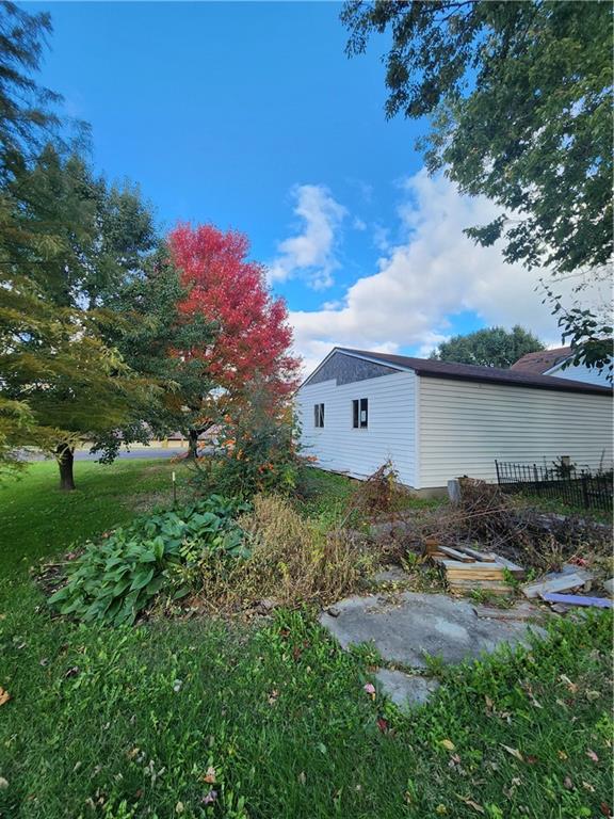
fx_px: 307
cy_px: 410
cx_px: 307
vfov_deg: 106.2
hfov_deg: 89.9
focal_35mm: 13
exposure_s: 1/400
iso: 50
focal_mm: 2.2
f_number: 2.2
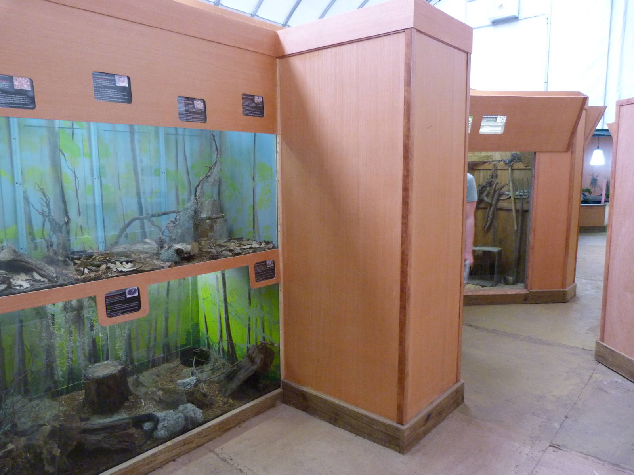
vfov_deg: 54.9
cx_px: 317
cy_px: 238
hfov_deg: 69.4
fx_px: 458
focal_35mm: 25
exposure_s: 1/25
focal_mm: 4.5
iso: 400
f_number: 2.8
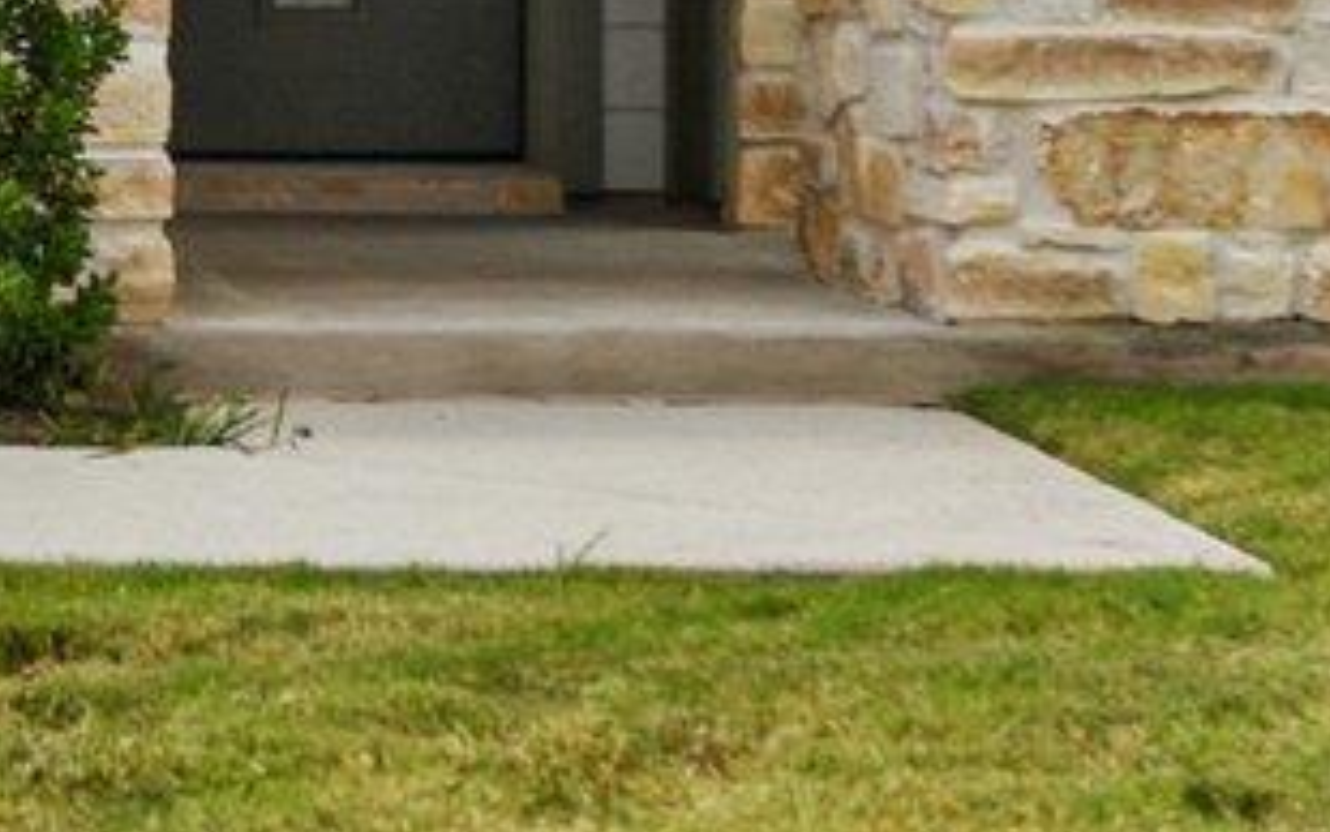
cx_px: -348
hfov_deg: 13.7
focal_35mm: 148
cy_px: -322
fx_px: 5366
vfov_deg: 8.7
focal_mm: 22
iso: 100
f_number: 8
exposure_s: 1/500
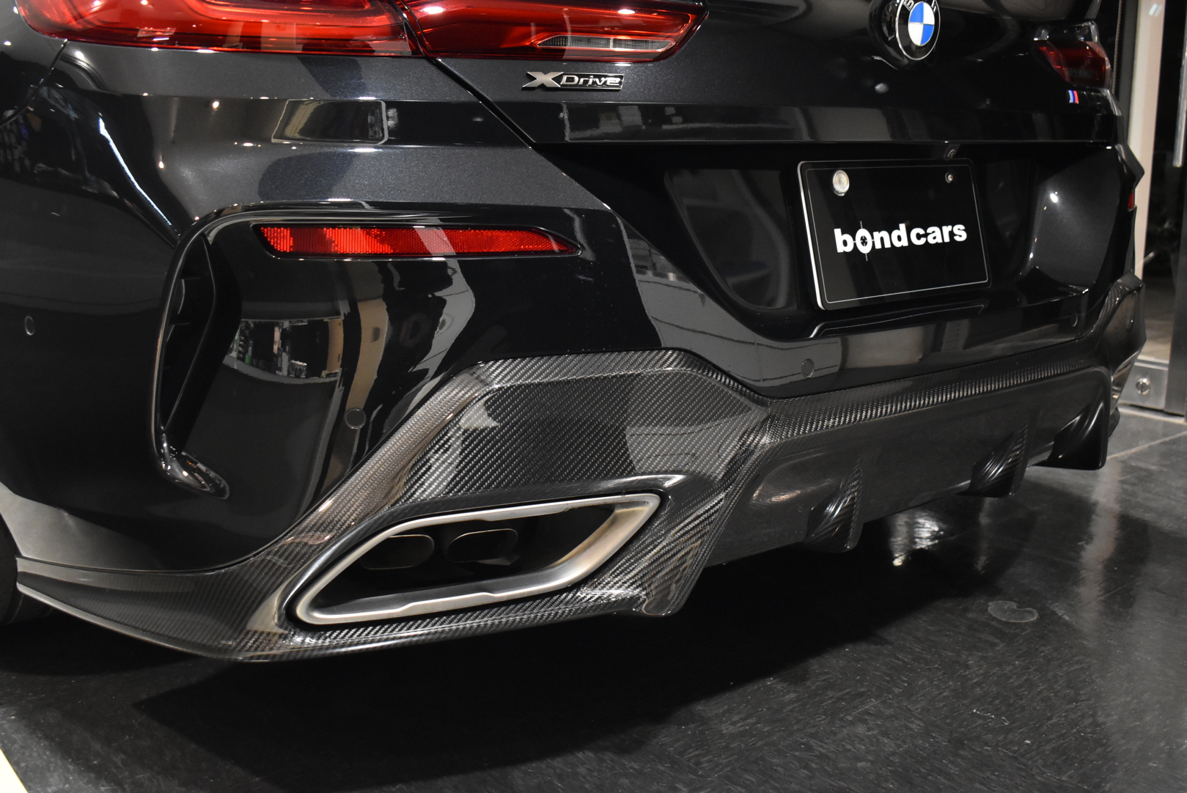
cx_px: 594
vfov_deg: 36.9
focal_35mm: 36
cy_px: 396
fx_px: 1188
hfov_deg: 53.1
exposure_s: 1/40
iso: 2500
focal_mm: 24
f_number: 4
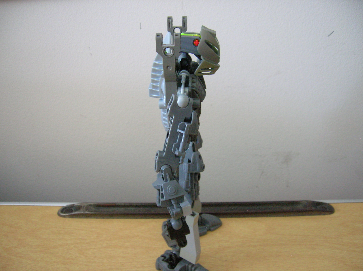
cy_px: 136
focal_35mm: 34
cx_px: 182
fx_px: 356
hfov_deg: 54.0
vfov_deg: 41.7
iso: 200
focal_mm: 5.7
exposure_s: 1.4
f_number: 2.9
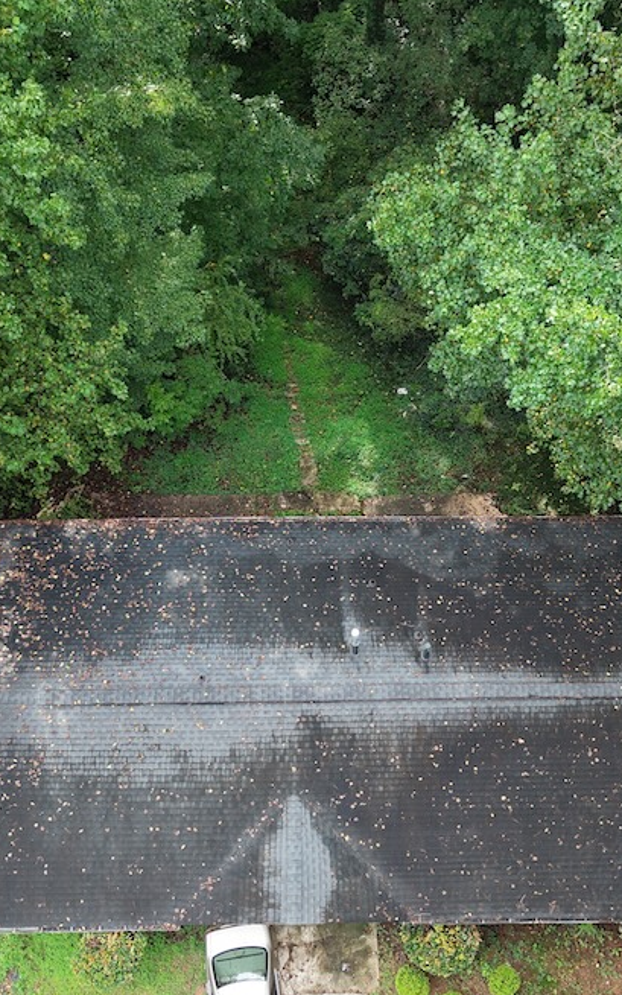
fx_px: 949
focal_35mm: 35
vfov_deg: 55.3
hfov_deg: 36.3
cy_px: 512
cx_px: 316
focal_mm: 8.67
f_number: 1.8
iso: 100
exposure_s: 1/125
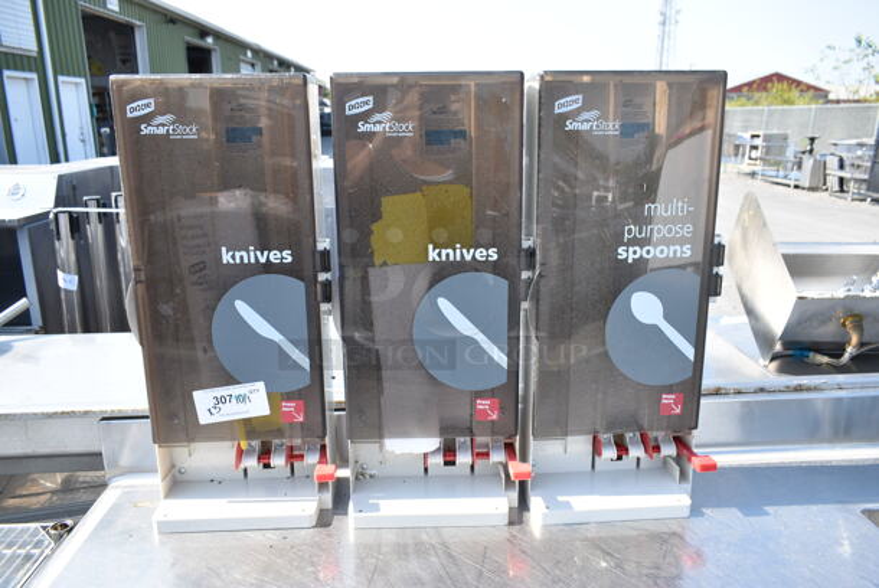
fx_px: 660
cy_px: 294
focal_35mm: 27
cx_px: 440
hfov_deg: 67.3
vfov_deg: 48.0
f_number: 5.6
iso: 100
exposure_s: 1/125
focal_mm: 18
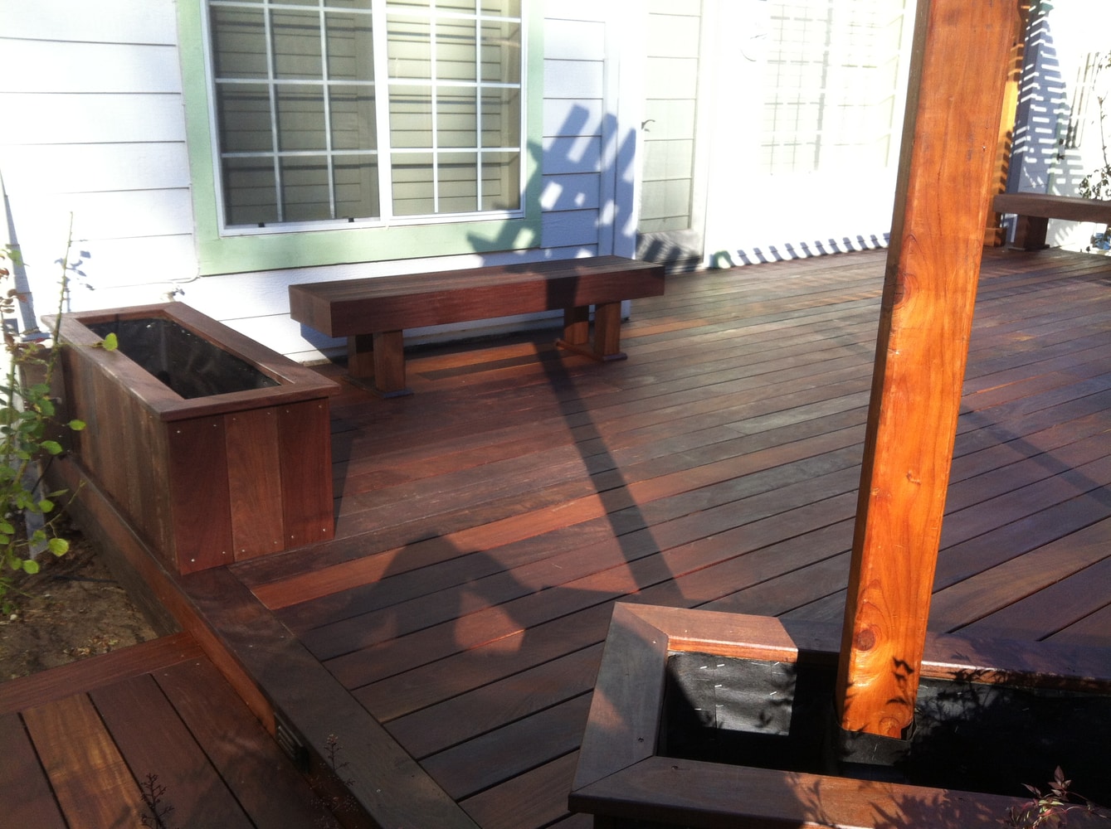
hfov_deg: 52.7
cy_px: 414
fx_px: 1122
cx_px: 556
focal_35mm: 35
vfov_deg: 40.6
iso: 80
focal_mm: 3.85
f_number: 2.8
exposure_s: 1/392
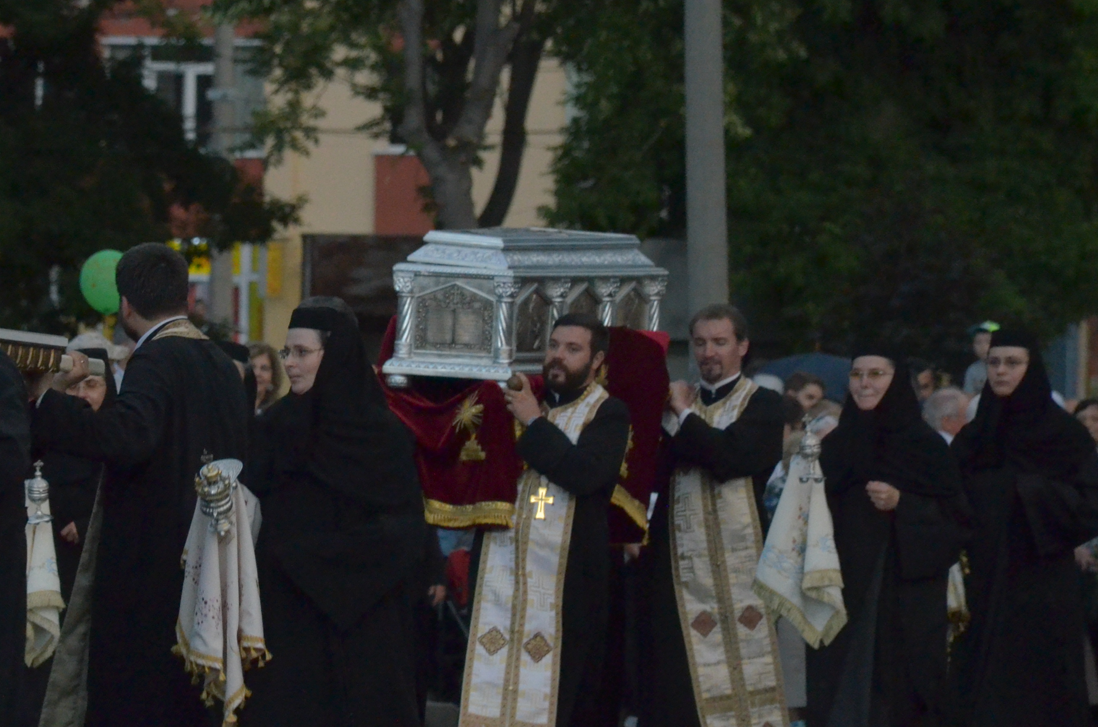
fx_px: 11626
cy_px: 376
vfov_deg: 3.6
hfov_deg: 5.4
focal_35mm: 382
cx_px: 263
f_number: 5.6
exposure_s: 1/125
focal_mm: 140
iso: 3200
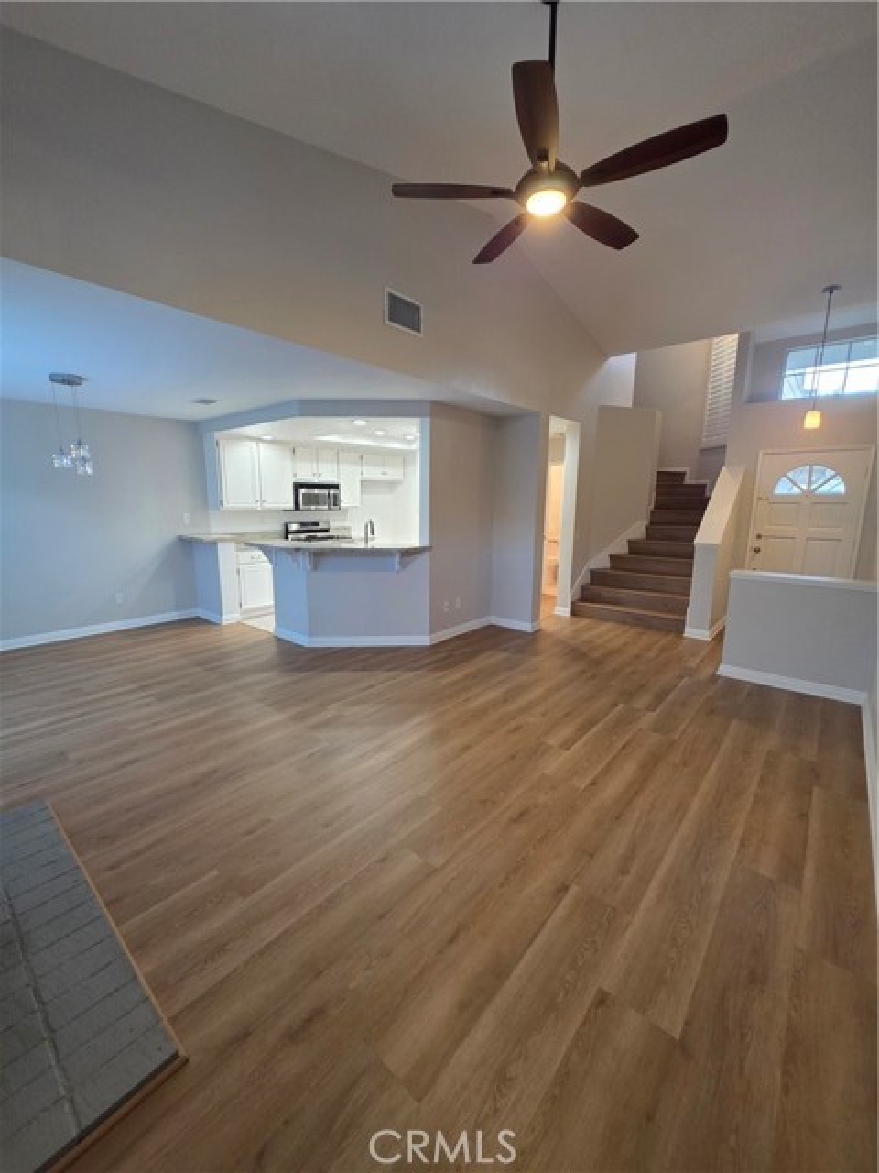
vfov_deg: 106.2
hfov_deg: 89.9
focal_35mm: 13
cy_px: 586
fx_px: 440
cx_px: 440
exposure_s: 1/60
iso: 200
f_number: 1.9
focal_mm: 2.2
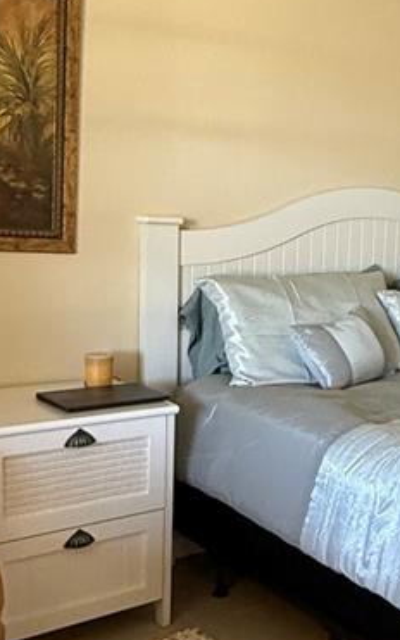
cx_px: 372
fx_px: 837
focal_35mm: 48
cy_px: 348
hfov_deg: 25.9
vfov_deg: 41.8
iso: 400
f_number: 2.2
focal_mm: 2.22
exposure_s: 1/60
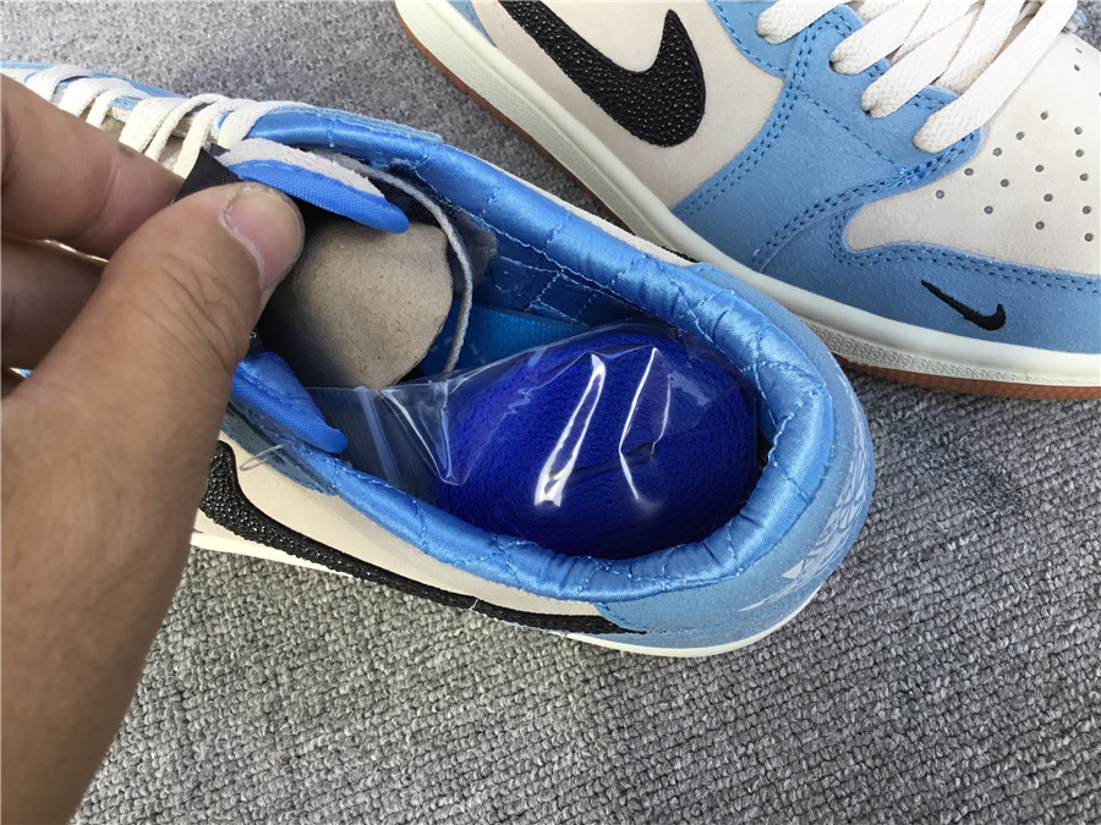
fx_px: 986
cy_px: 412
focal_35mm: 31
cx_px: 550
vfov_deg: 45.4
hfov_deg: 58.4
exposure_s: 1/100
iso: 32
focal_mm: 3.3
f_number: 2.4
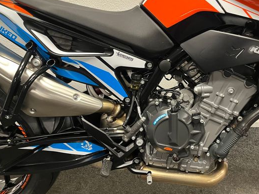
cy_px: 82
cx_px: 156
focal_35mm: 32
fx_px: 239
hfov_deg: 56.4
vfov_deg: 44.0
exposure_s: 1/50
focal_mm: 5.1
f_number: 1.6
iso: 320
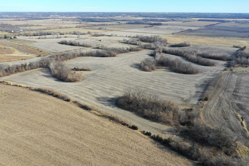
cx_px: 124
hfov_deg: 65.5
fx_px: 194
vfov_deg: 46.4
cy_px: 83
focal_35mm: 28
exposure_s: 1/320
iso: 100
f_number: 5
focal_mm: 10.26
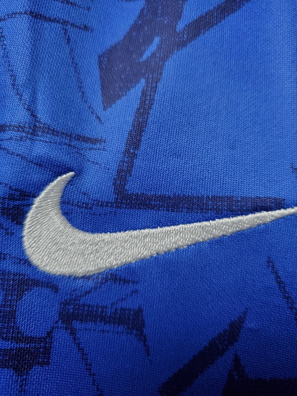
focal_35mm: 26
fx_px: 297
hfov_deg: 53.1
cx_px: 148
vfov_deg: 67.3
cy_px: 198
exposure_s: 1/50
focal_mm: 4.3
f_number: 1.5
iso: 200
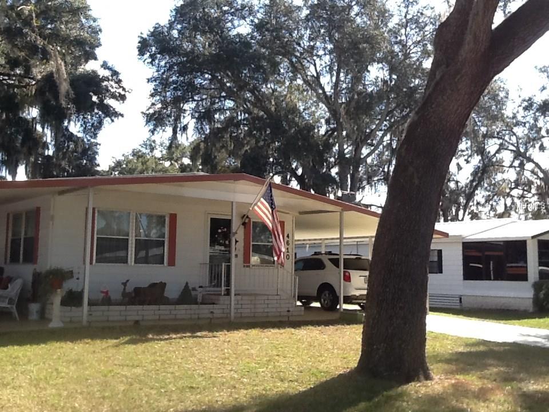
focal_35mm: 44
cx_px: 274
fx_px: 698
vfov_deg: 32.9
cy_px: 206
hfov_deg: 42.9
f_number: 2.4
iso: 40
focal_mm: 2.03
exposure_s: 1/399
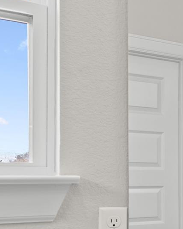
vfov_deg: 30.4
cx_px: 318
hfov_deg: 19.5
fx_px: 413
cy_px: 177
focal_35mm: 61
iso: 100
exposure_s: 1/4
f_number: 8
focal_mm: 17
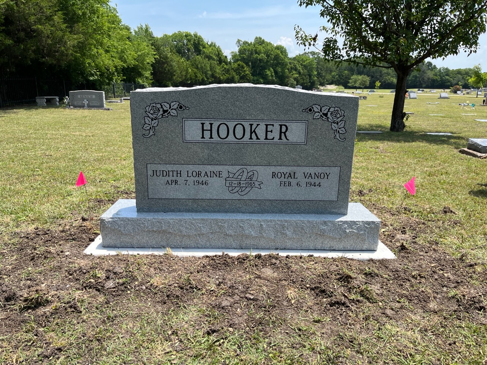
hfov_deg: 67.3
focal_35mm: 26
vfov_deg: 53.1
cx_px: 244
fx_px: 366
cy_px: 182
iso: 50
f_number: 1.6
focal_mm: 5.1
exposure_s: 1/1957
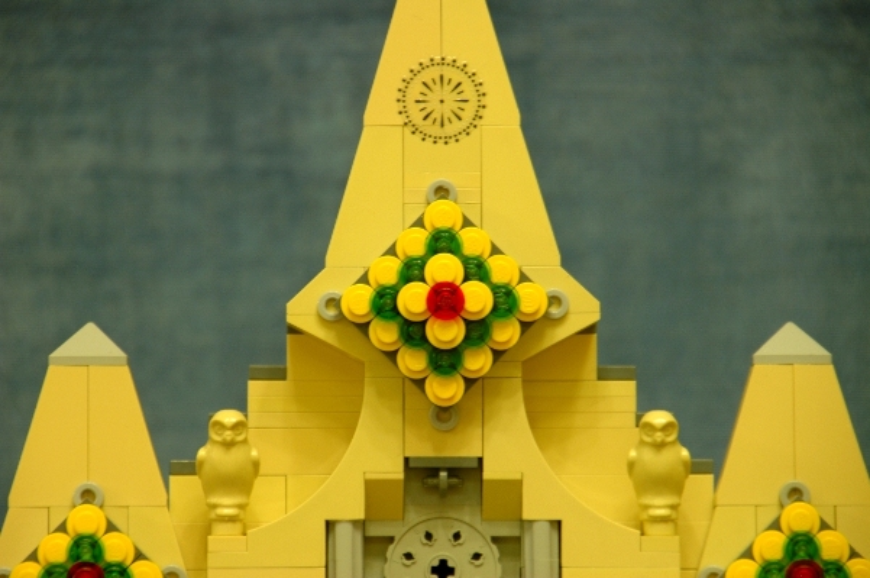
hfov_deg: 5.1
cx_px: 435
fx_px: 9774
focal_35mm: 405
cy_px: 289
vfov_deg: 3.4
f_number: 6.3
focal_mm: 270
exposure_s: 1/3
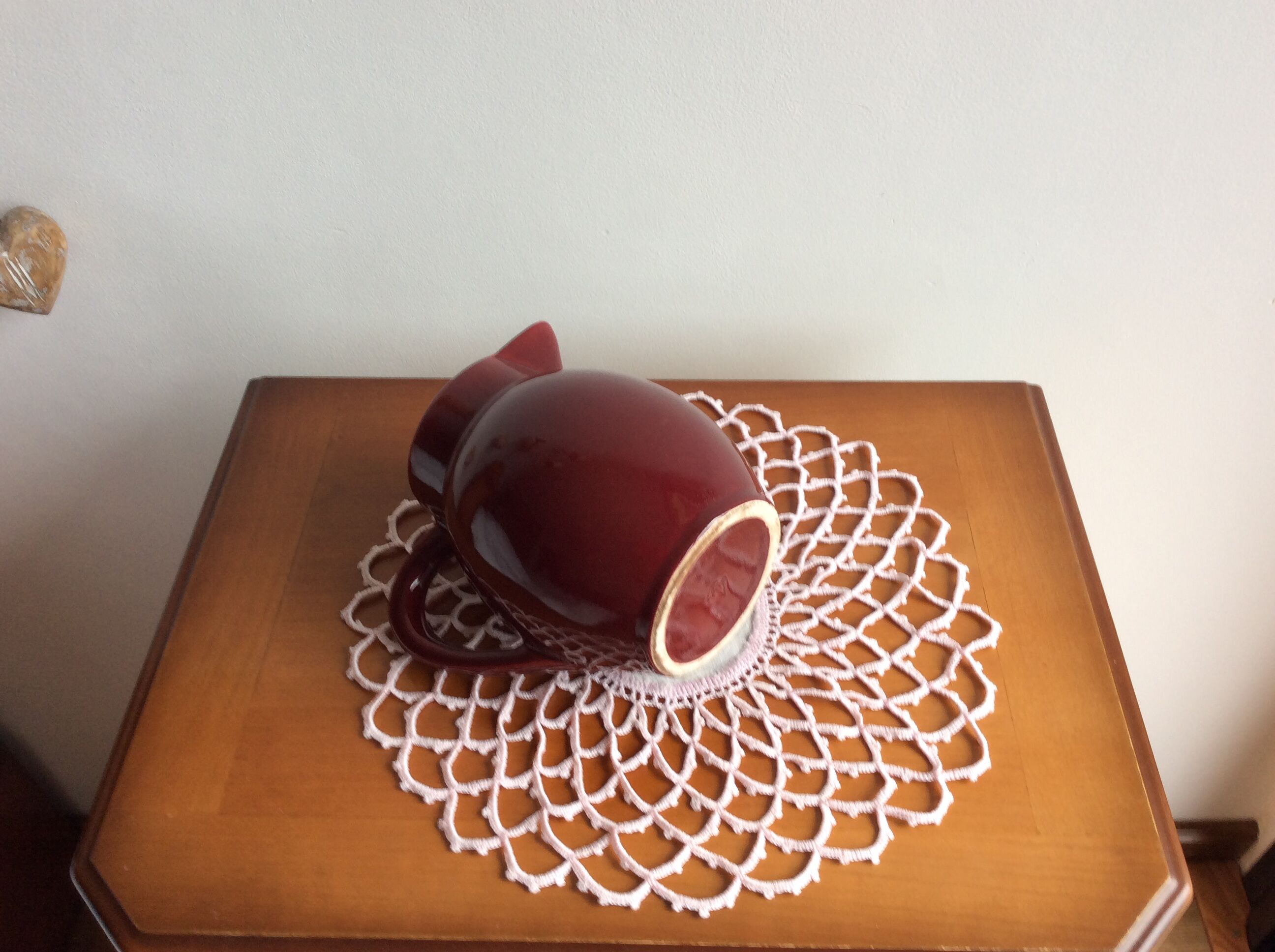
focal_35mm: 32
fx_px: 1177
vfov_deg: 44.1
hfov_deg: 56.9
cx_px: 638
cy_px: 476
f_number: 2.4
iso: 32
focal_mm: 3.3
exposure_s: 1/25
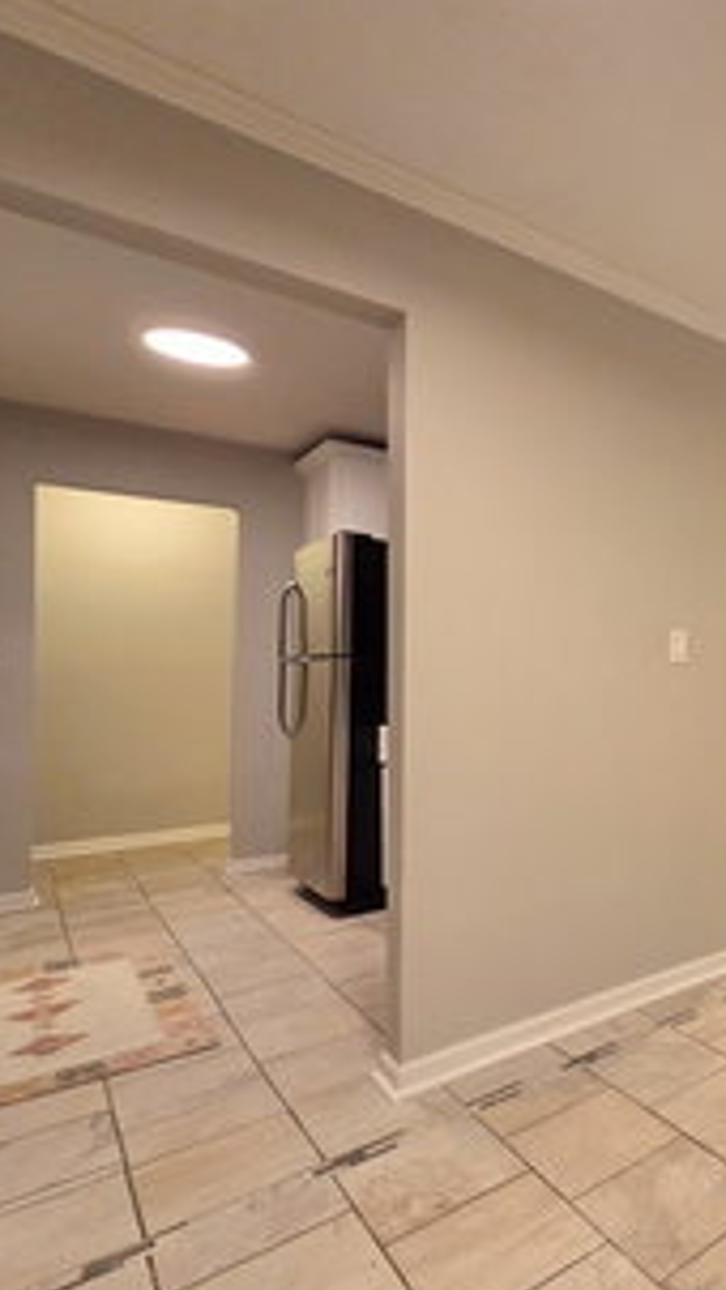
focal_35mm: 20
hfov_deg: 43.5
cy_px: 671
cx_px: 796
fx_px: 684
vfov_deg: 86.6
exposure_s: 1/120
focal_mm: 2.2
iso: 250
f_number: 2.2
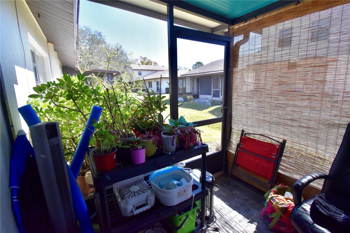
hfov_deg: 100.4
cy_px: 116
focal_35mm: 15
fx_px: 146
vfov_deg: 77.3
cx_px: 175
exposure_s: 1/160
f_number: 9
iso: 400
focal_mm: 10
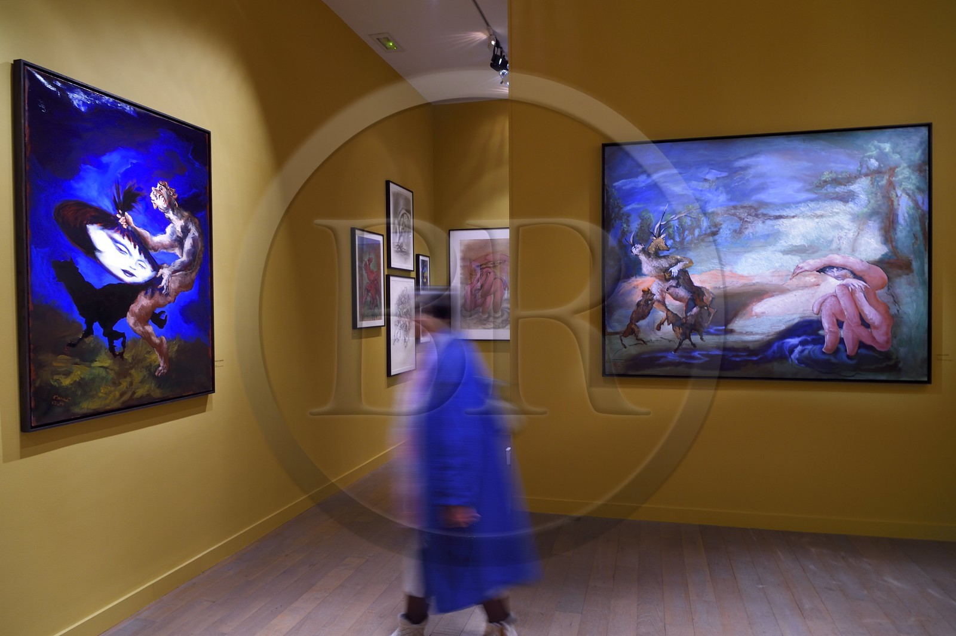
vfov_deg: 53.1
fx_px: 637
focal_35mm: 24
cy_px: 318
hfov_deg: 73.8
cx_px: 478
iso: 800
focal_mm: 24
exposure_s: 1/4
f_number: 6.3
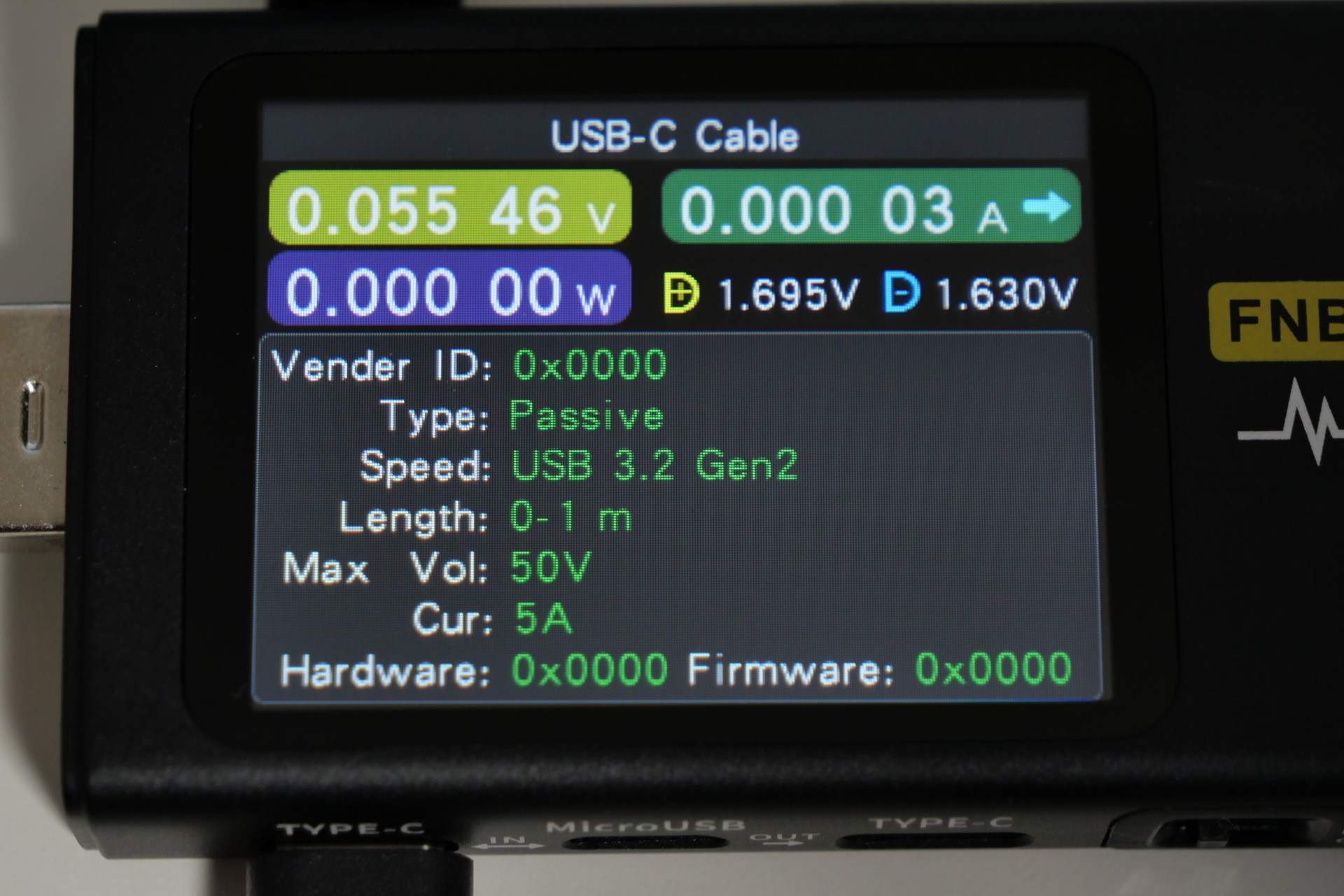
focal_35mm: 124
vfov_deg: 11.1
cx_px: 672
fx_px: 4629
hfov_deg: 16.5
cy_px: 448
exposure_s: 1/30
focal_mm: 60
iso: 400
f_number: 4
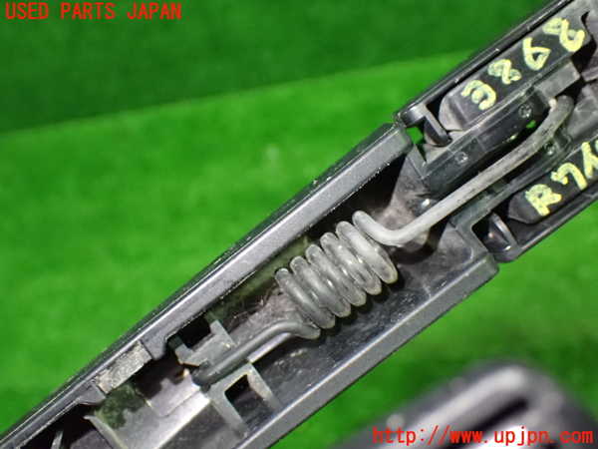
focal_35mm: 44
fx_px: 760
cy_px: 224
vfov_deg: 32.9
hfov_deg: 42.9
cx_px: 299
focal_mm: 7.84
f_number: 2.9
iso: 1600
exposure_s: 1/40
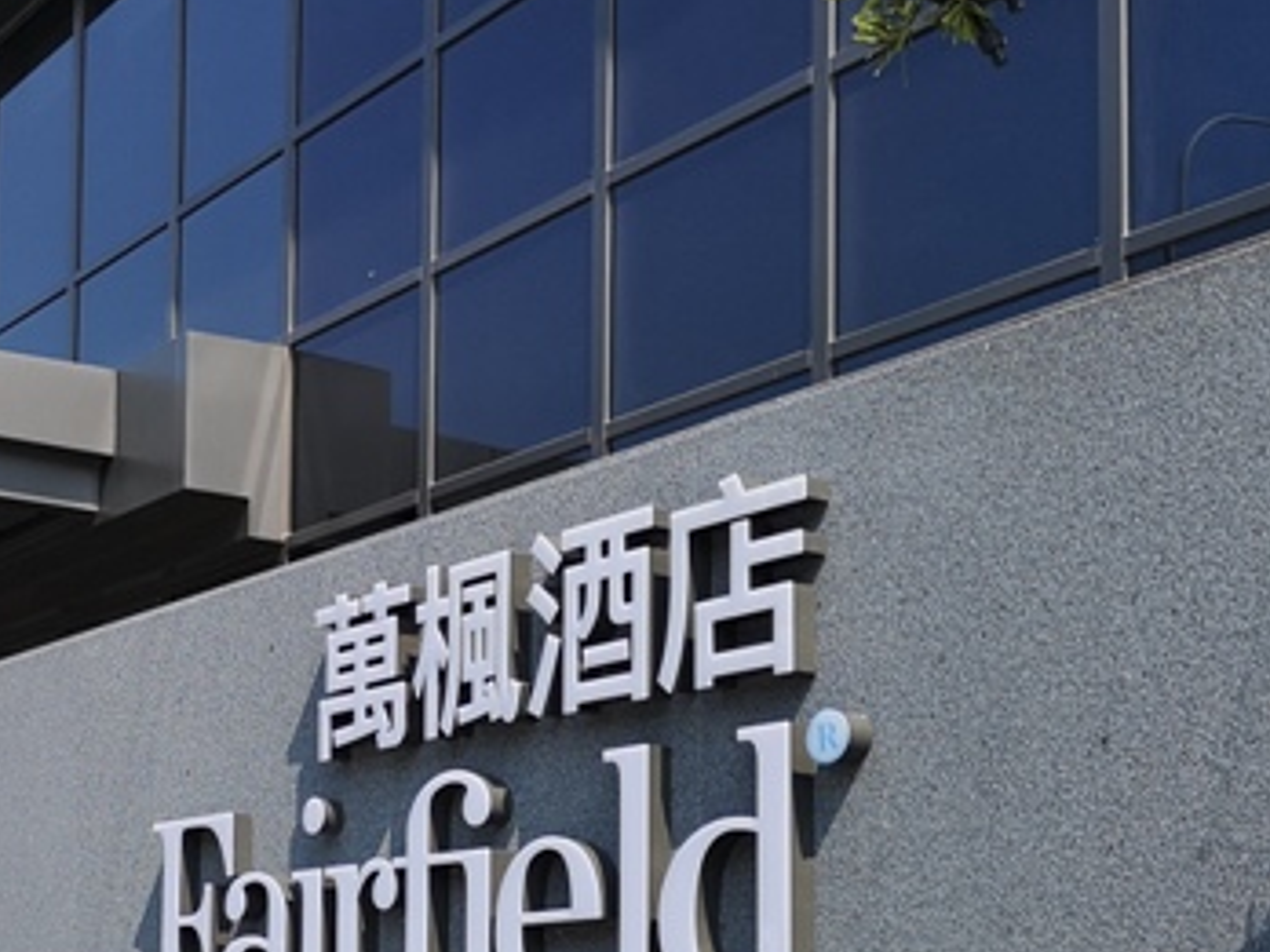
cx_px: 245
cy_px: 861
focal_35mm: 62
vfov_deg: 23.0
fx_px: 2275
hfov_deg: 30.4
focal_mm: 3.95
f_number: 1.8
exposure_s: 1/1348
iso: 50
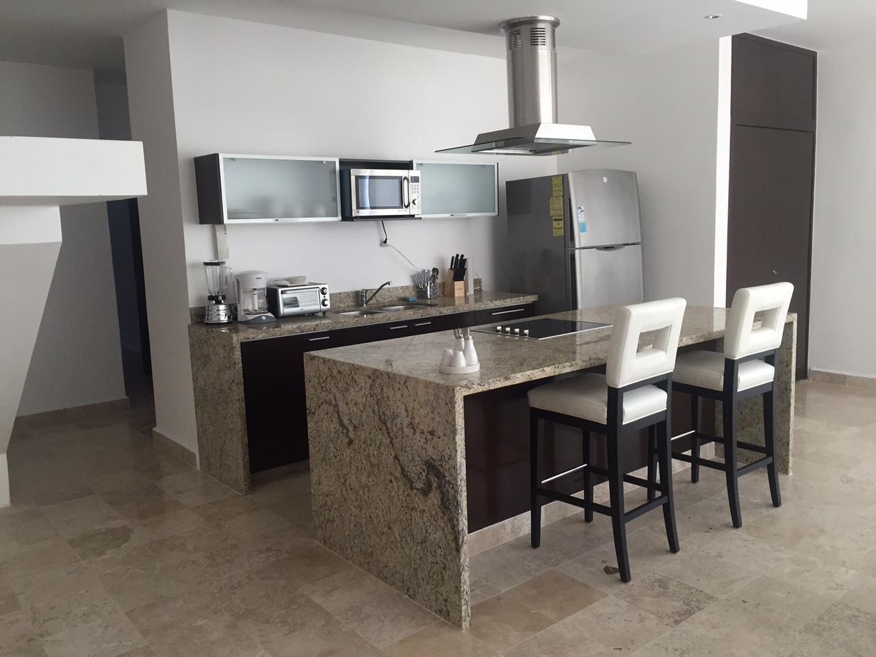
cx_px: 438
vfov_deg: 48.2
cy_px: 328
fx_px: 734
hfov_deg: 61.7
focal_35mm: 29
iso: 100
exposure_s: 1/30
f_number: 2.2
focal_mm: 4.15
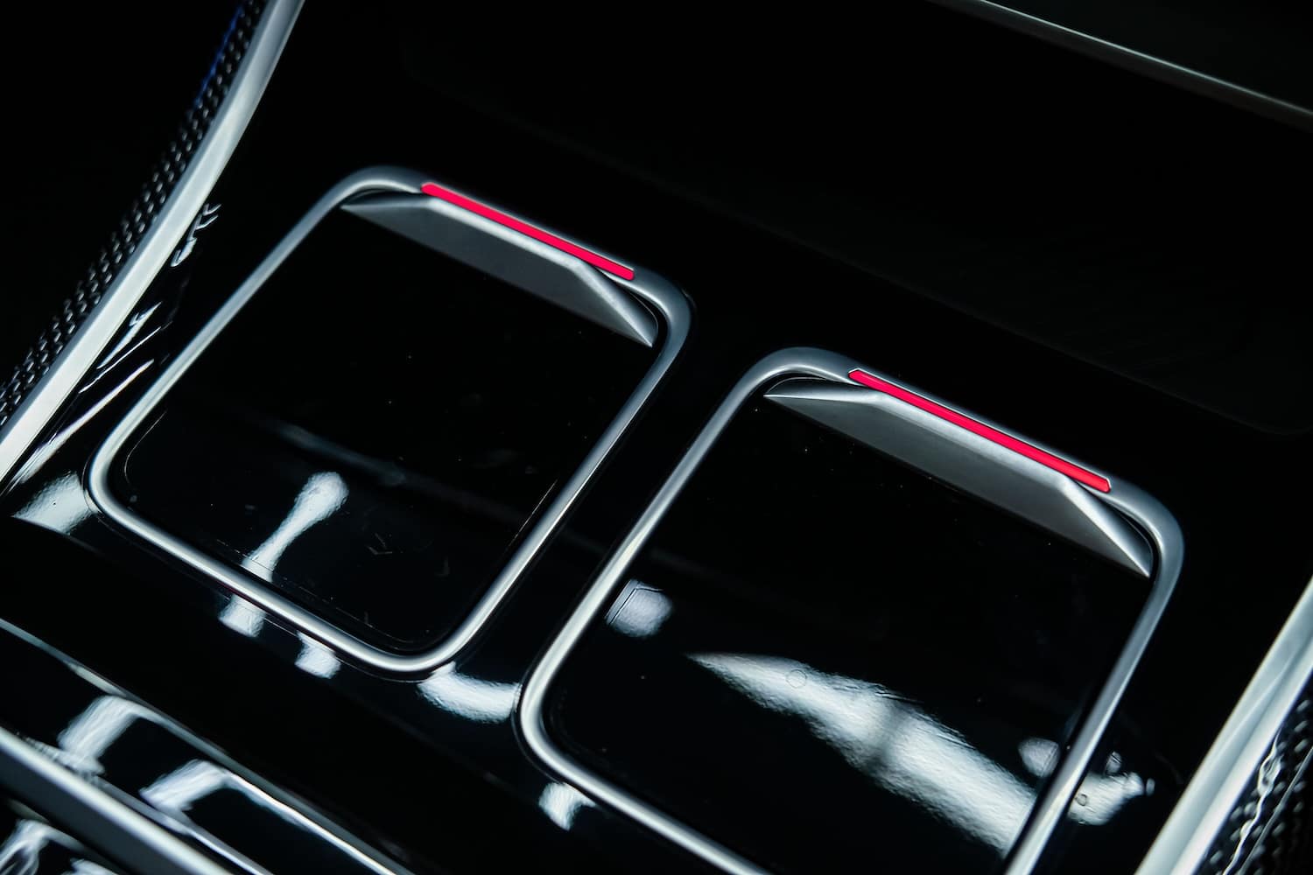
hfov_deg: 45.4
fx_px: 1568
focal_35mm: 43
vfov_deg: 31.2
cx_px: 656
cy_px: 438
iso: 1250
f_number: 3.2
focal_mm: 28.9
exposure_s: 1/60
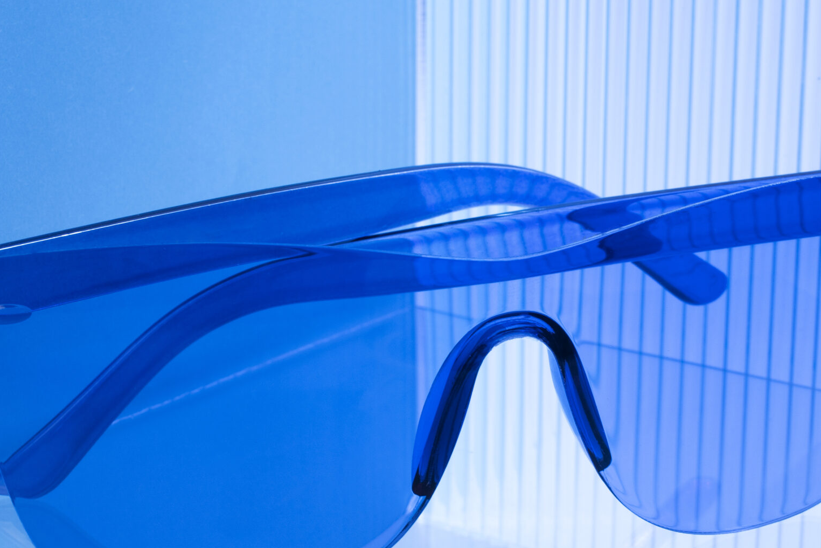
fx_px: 2030
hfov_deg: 22.9
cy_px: 277
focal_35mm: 89
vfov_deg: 15.4
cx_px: 455
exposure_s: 1/100
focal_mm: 35
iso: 400
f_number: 11
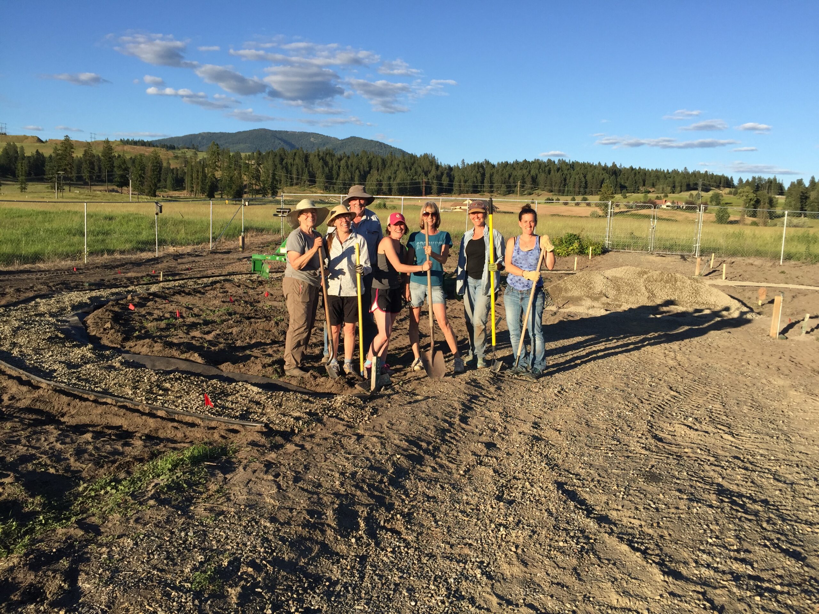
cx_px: 410
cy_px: 307
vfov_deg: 48.2
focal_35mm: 29
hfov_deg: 61.7
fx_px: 686
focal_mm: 4.15
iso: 32
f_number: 2.2
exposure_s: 1/1099
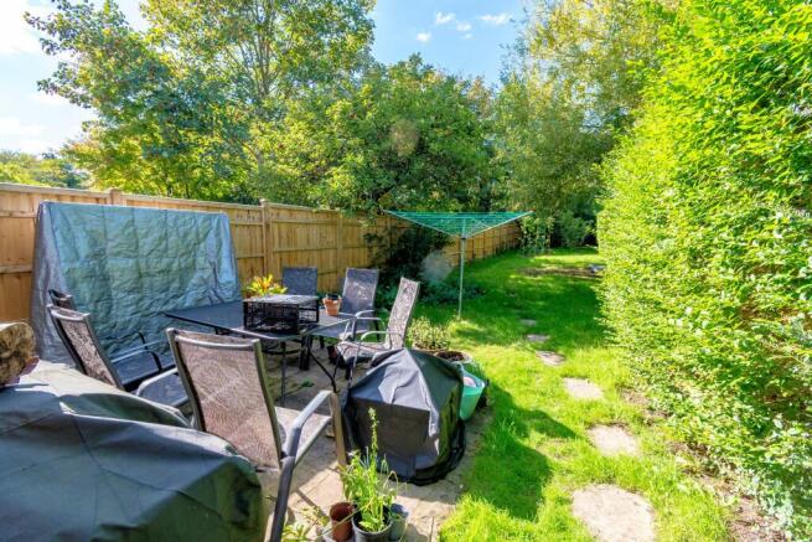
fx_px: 338
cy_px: 271
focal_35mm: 15
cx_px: 406
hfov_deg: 100.4
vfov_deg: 77.4
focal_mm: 10
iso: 250
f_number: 7.1
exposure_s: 1/250
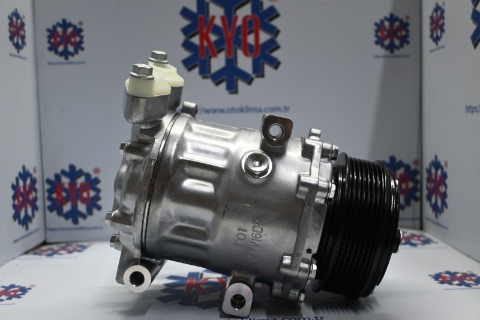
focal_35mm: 38
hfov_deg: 51.3
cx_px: 240
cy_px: 160
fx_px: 500
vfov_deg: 35.5
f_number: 4.2
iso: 900
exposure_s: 1/125
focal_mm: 25
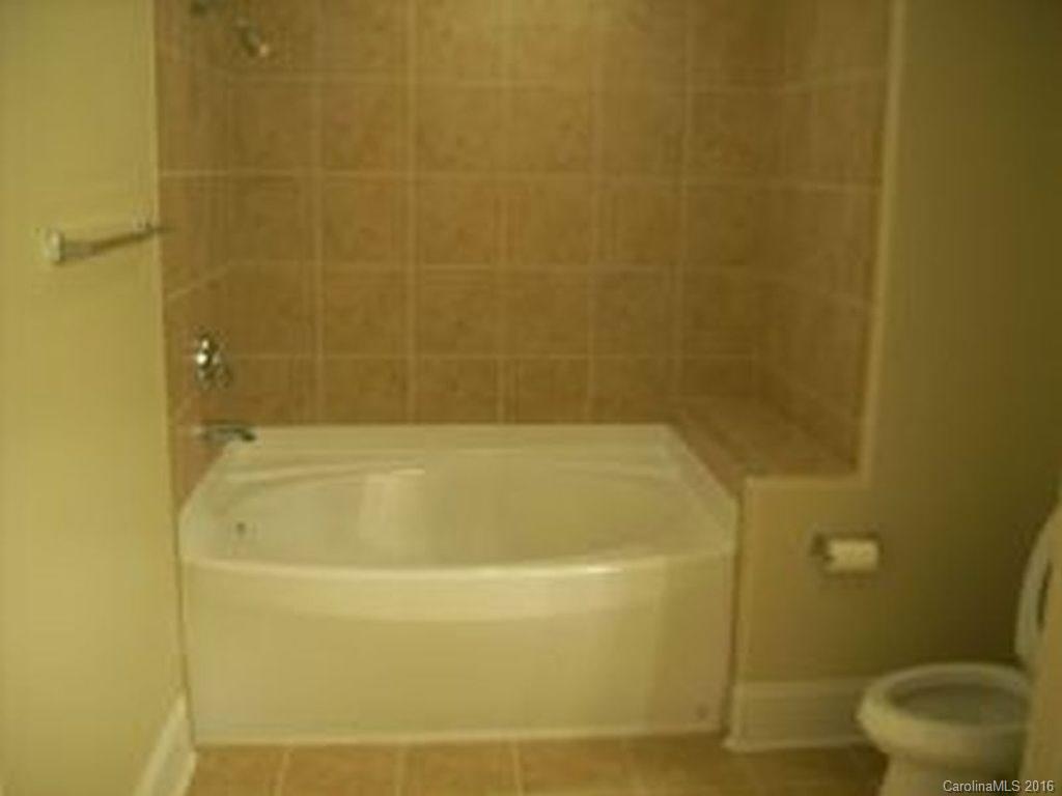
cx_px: 531
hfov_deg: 51.4
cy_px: 398
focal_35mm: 36
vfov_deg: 39.7
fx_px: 1104
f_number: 2.7
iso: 80
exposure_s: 1/3.67
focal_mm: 6
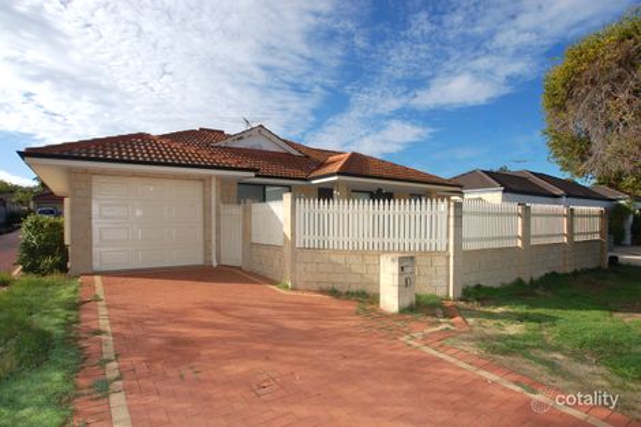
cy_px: 214
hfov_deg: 85.4
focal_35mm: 20
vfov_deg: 63.2
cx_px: 320
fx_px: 347
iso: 200
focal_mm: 13
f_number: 9
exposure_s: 1/320
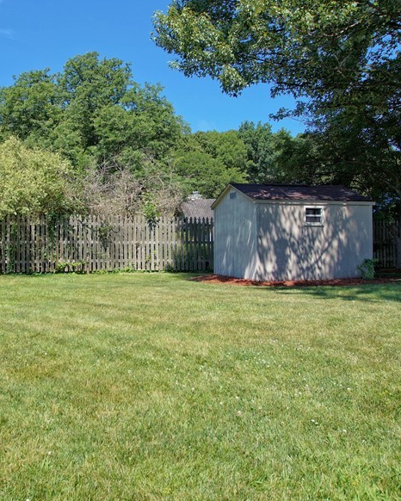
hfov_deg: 48.5
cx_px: 108
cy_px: 231
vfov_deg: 60.6
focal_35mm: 29
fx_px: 428
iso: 100
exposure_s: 1/500
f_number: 4.5
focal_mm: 11
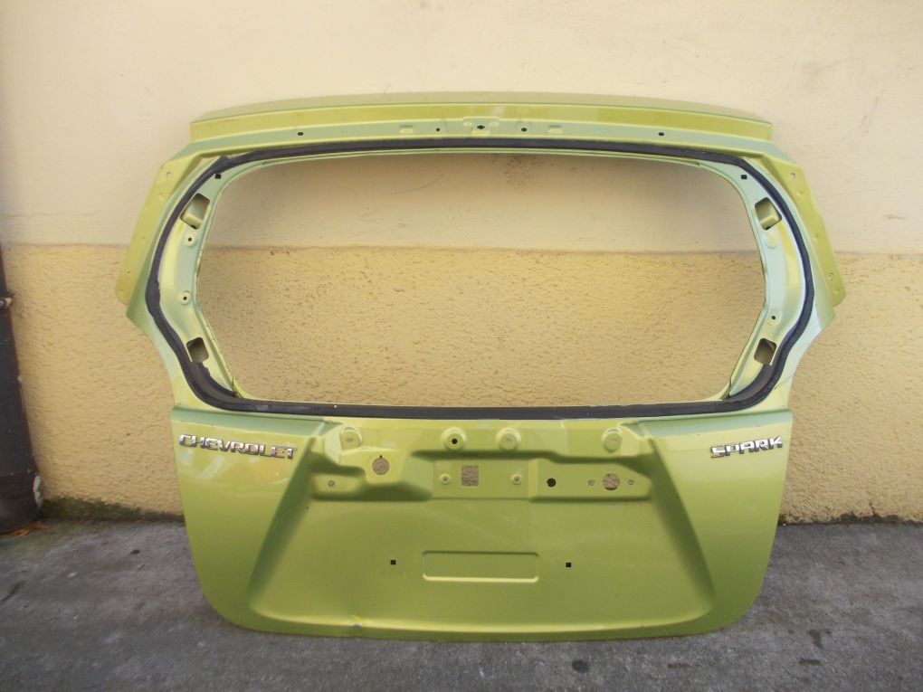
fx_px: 747
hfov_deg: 63.4
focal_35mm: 28
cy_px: 346
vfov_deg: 49.7
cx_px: 462
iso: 80
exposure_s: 1/250
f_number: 2.7
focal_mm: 4
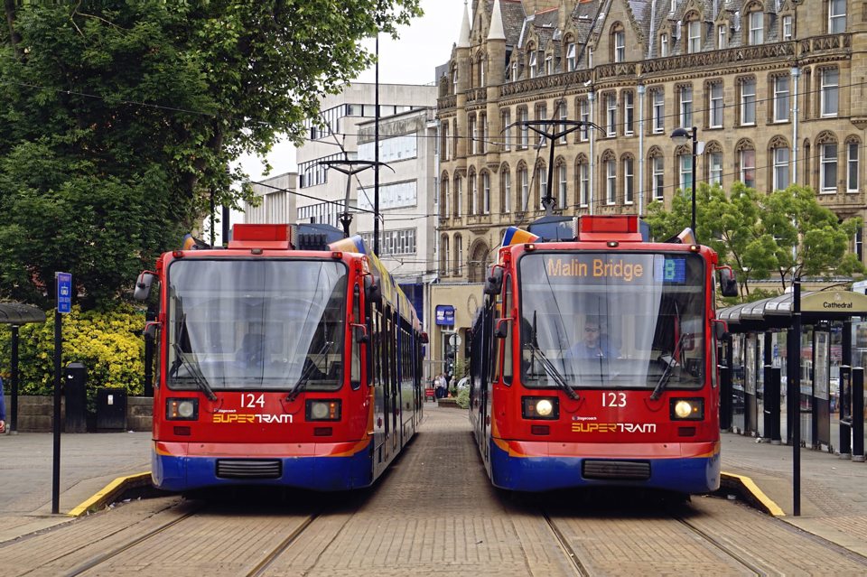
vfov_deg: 16.5
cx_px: 434
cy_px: 288
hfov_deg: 24.6
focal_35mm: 82
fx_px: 1986
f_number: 8
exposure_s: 1/125
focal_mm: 55
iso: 100
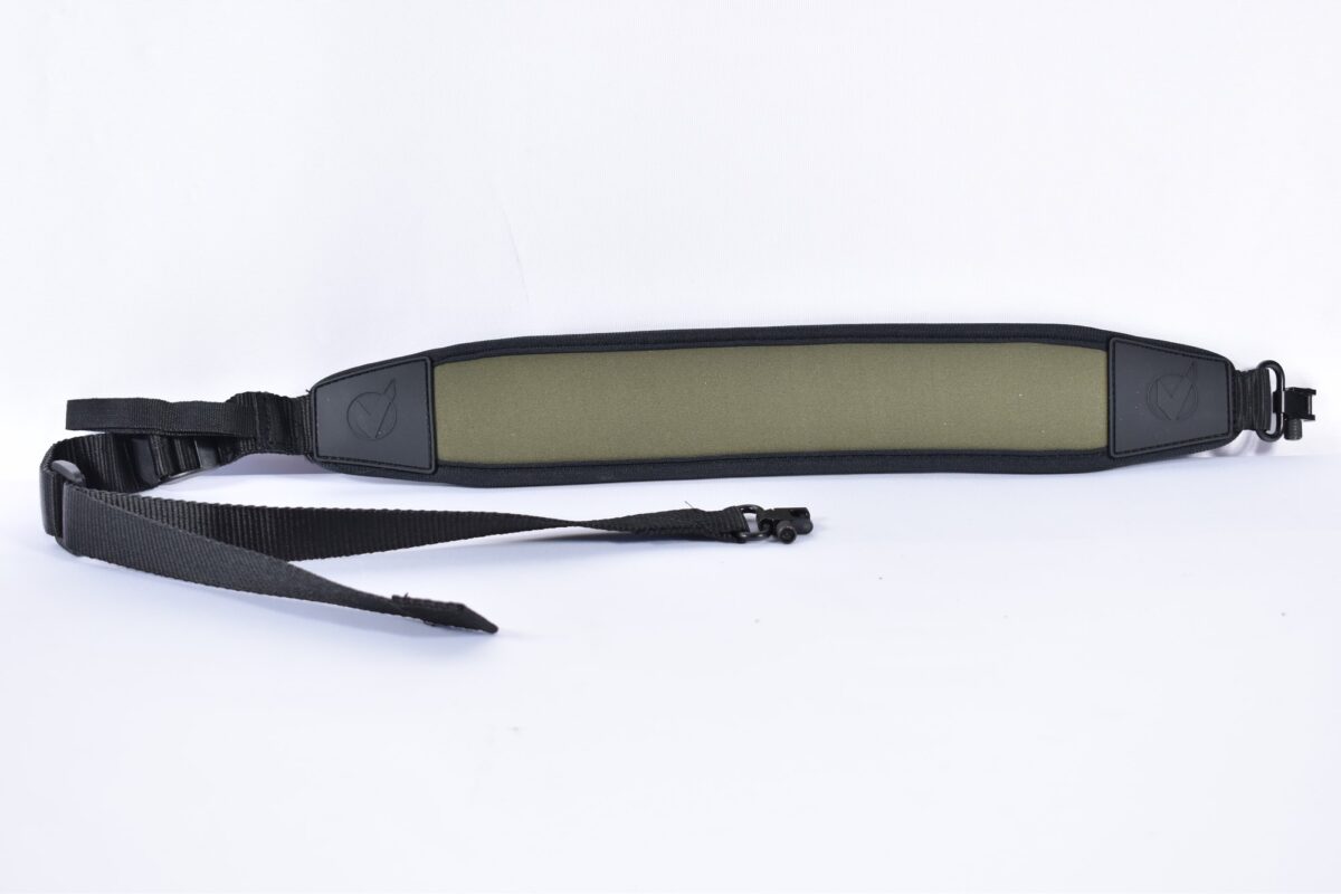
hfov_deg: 35.1
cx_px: 670
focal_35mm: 57
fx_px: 2123
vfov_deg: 23.8
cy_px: 447
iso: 640
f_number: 5
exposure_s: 1/40
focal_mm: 38
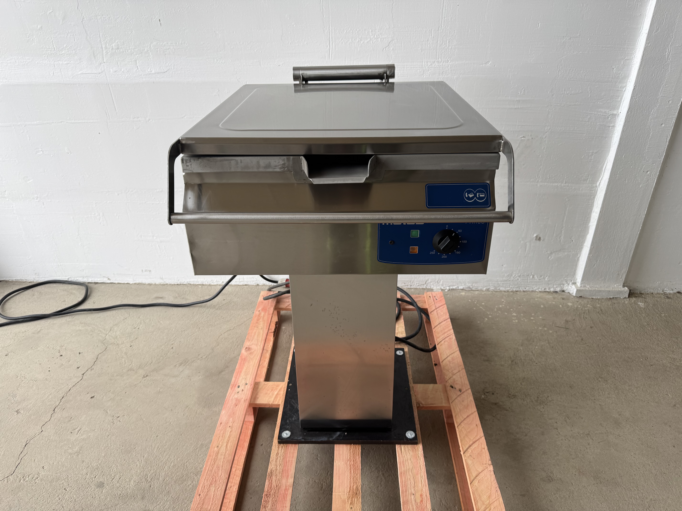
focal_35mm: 24
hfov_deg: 71.6
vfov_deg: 56.8
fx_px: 473
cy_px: 256
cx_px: 341
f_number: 1.78
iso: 80
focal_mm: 6.76
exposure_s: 1/544
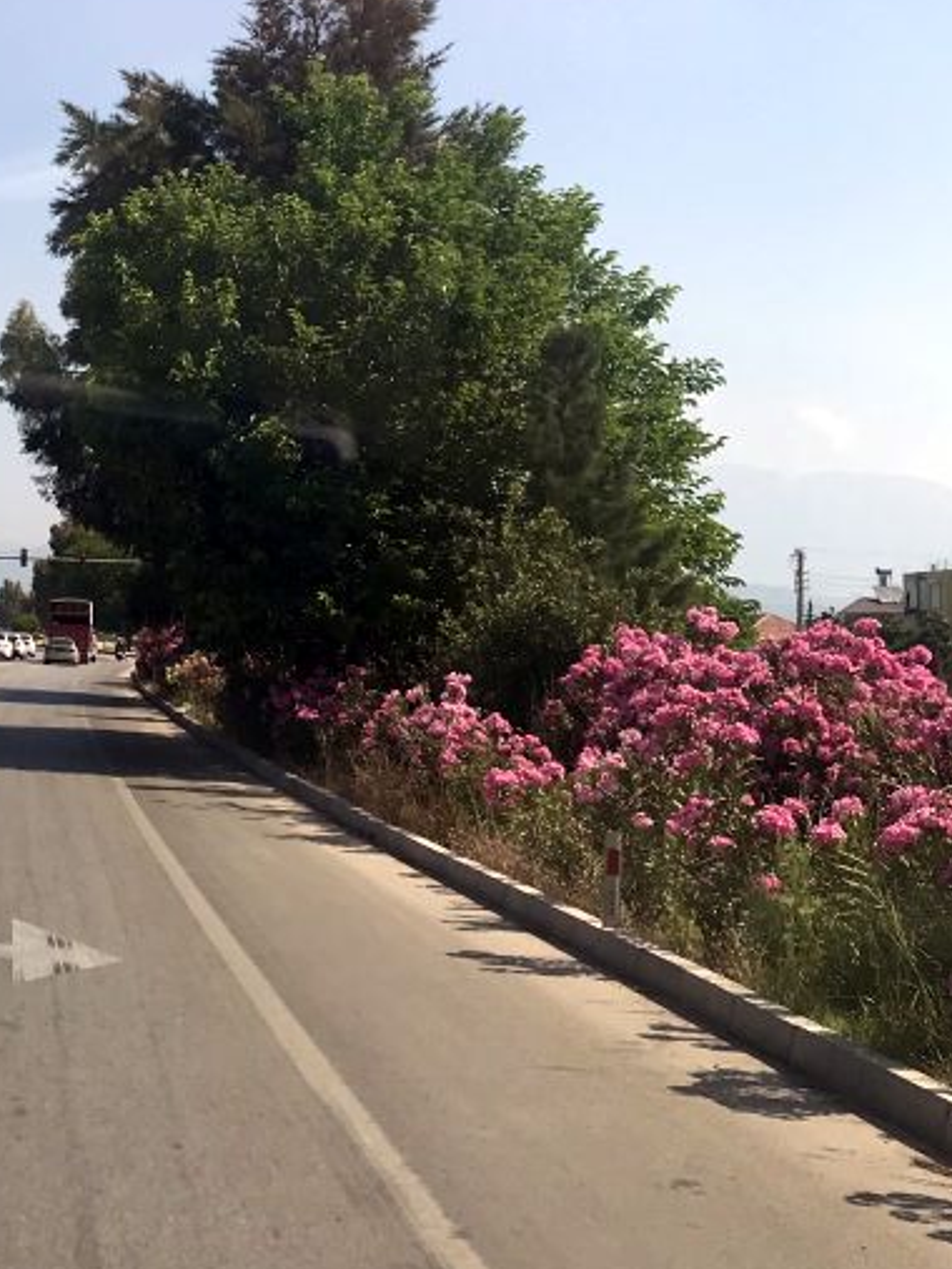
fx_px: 2162
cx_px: -35
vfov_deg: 32.3
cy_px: 377
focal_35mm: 59
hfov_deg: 23.6
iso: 20
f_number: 1.8
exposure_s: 1/2283
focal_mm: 3.99
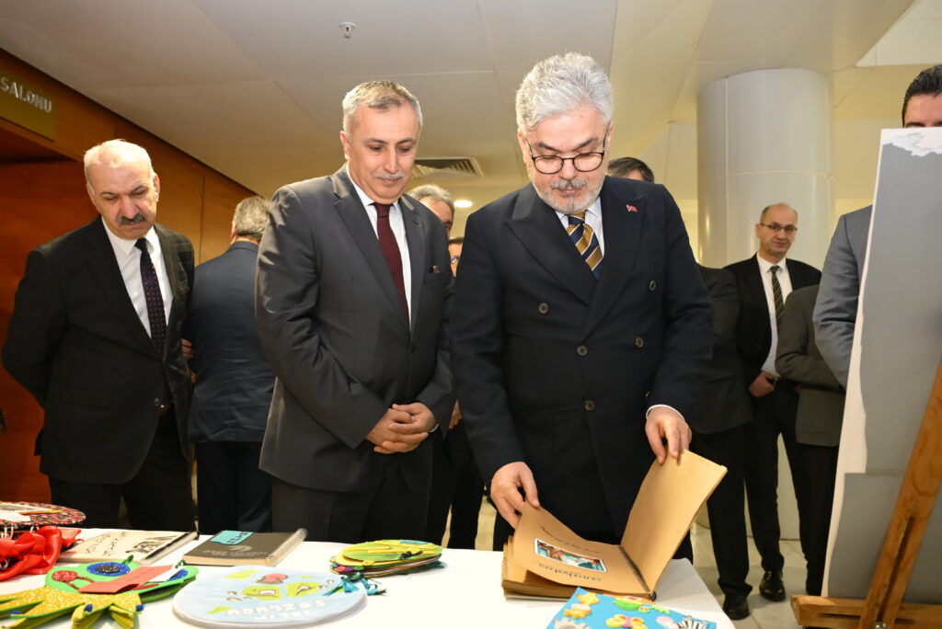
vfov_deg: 45.0
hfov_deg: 63.6
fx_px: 759
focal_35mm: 29
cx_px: 471
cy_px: 314
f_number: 5.6
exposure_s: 1/60
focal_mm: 29
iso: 10000
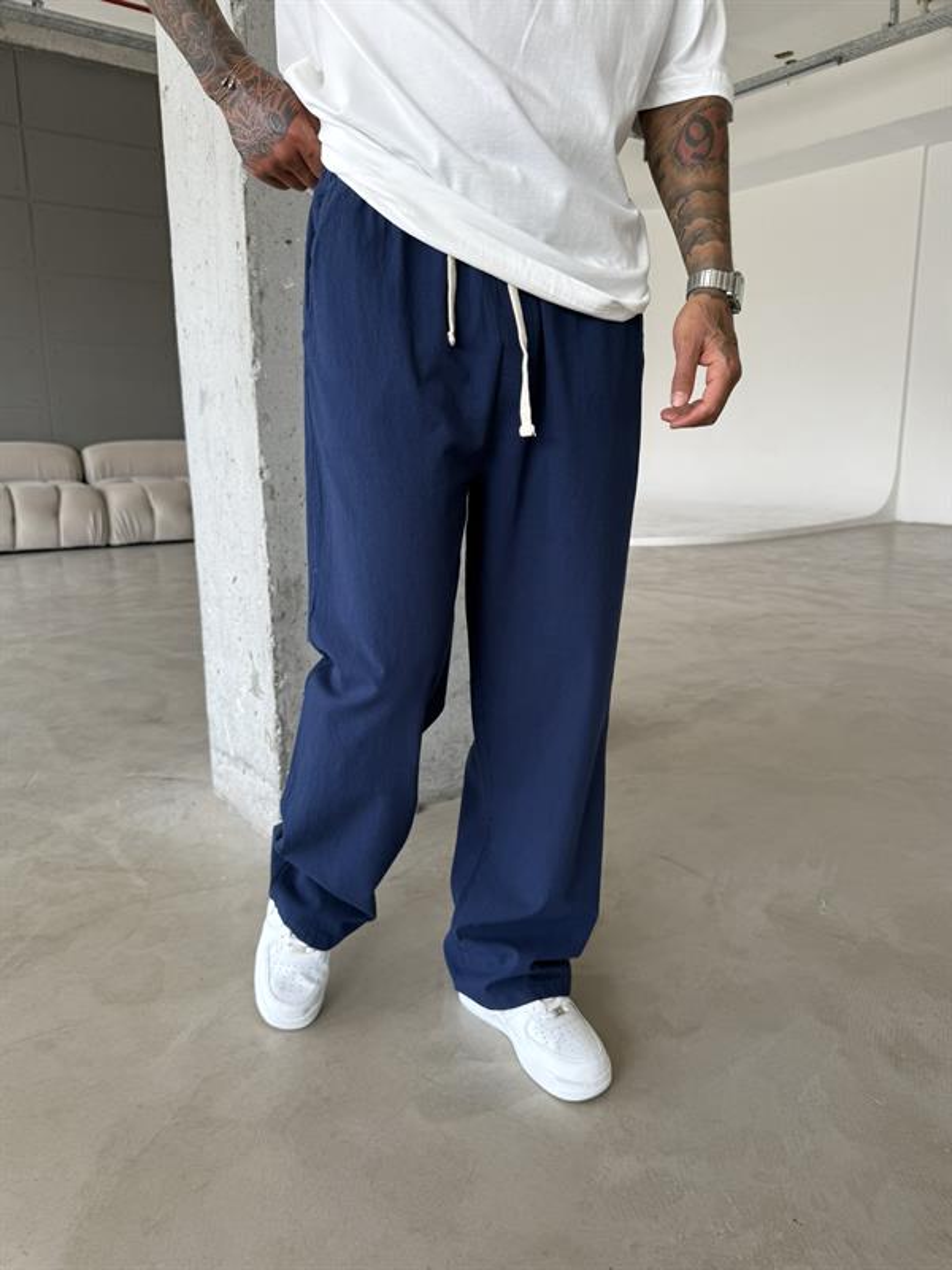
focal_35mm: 24
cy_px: 635
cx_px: 476
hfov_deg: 56.8
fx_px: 880
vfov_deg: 71.6
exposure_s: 1/148
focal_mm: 6.76
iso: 64
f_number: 1.78
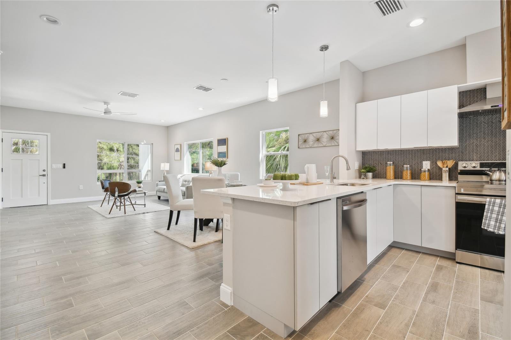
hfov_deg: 100.4
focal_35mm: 15
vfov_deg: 77.3
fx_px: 213
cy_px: 170
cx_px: 256
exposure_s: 1/10
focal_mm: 10
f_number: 7.1
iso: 100
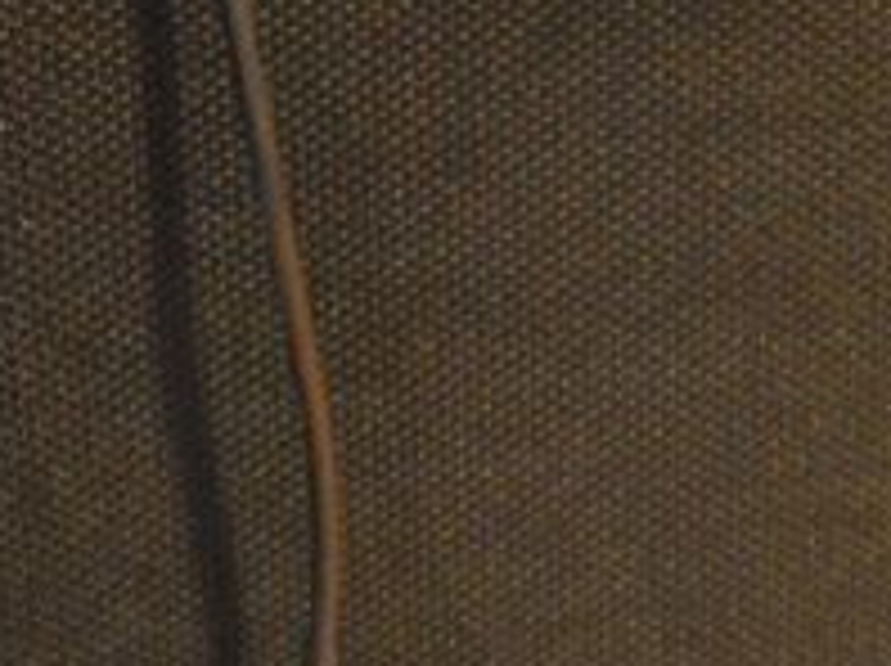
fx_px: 3908
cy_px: 29
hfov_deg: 12.9
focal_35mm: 152
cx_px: 850
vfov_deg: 9.7
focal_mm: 26
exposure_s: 1/2.5
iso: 1600
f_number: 4.2
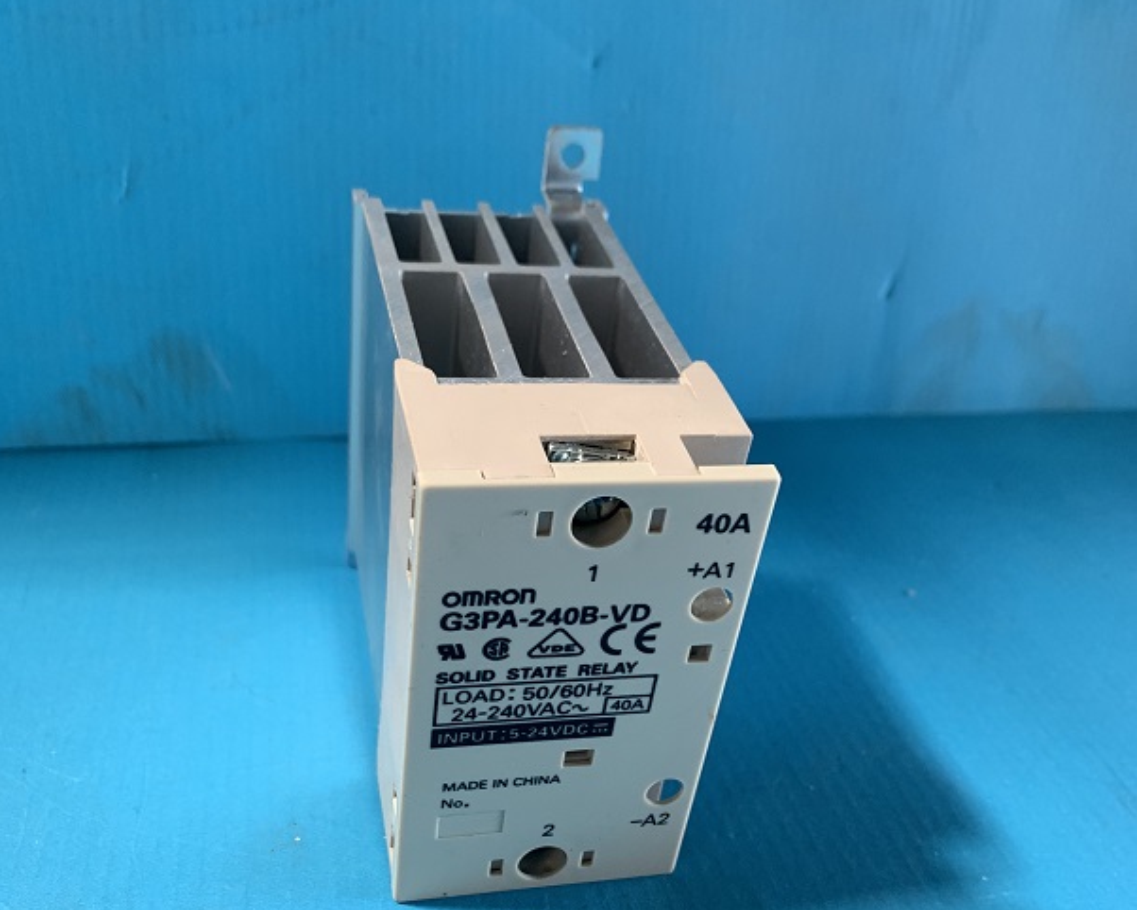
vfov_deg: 42.9
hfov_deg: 52.8
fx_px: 1144
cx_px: 568
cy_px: 588
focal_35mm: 34
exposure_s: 1/60
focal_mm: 4.25
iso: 100
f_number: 1.8
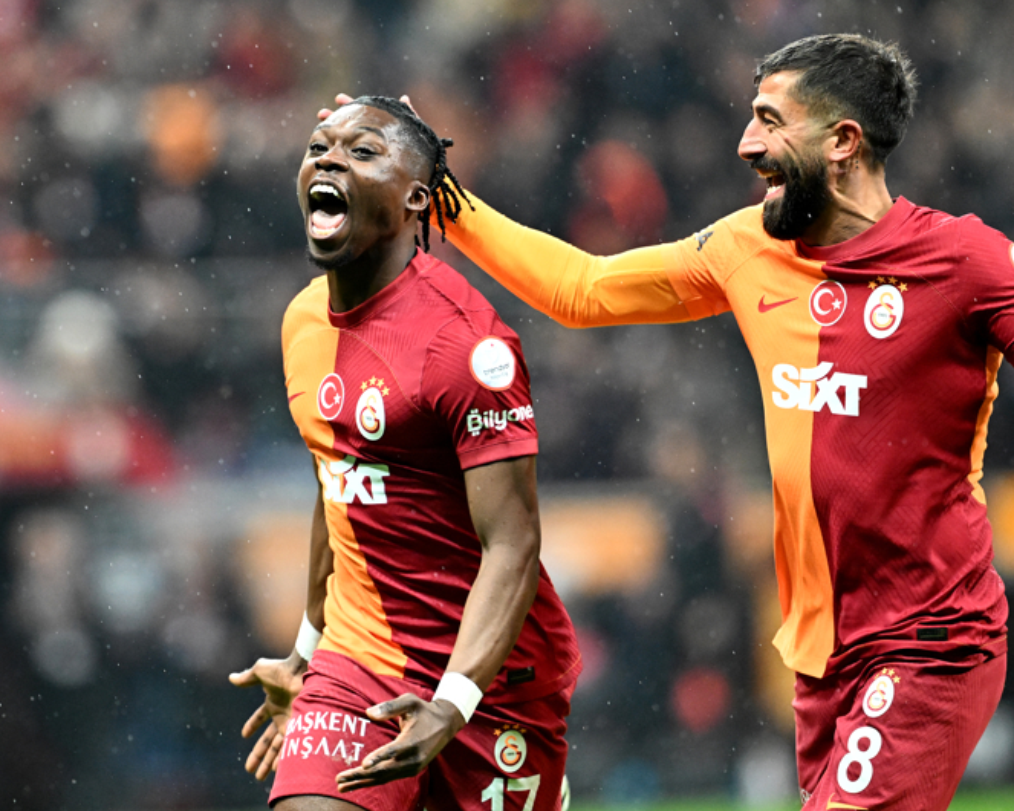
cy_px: 405
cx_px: 583
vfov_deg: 3.4
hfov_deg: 4.3
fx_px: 13591
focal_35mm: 453
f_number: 3.5
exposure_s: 1/1250
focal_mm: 400
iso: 7200
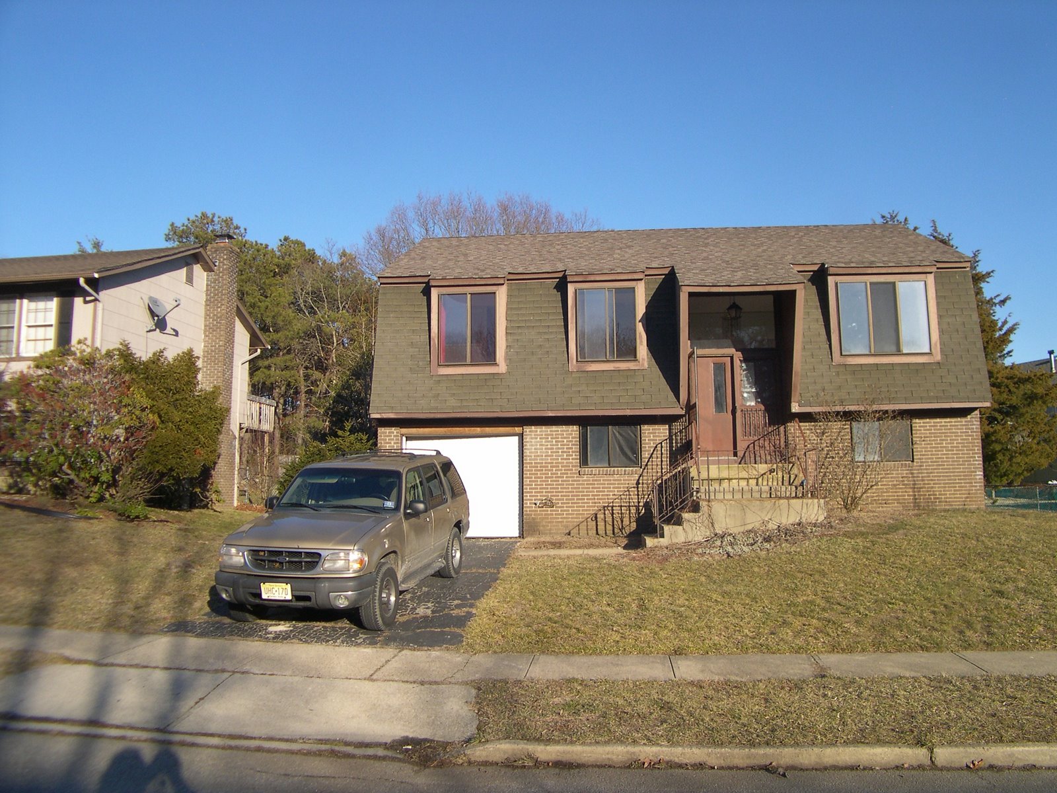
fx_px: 1160
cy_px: 396
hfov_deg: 49.0
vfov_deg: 37.7
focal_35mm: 38
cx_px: 528
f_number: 7.6
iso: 100
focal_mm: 8
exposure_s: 1/137
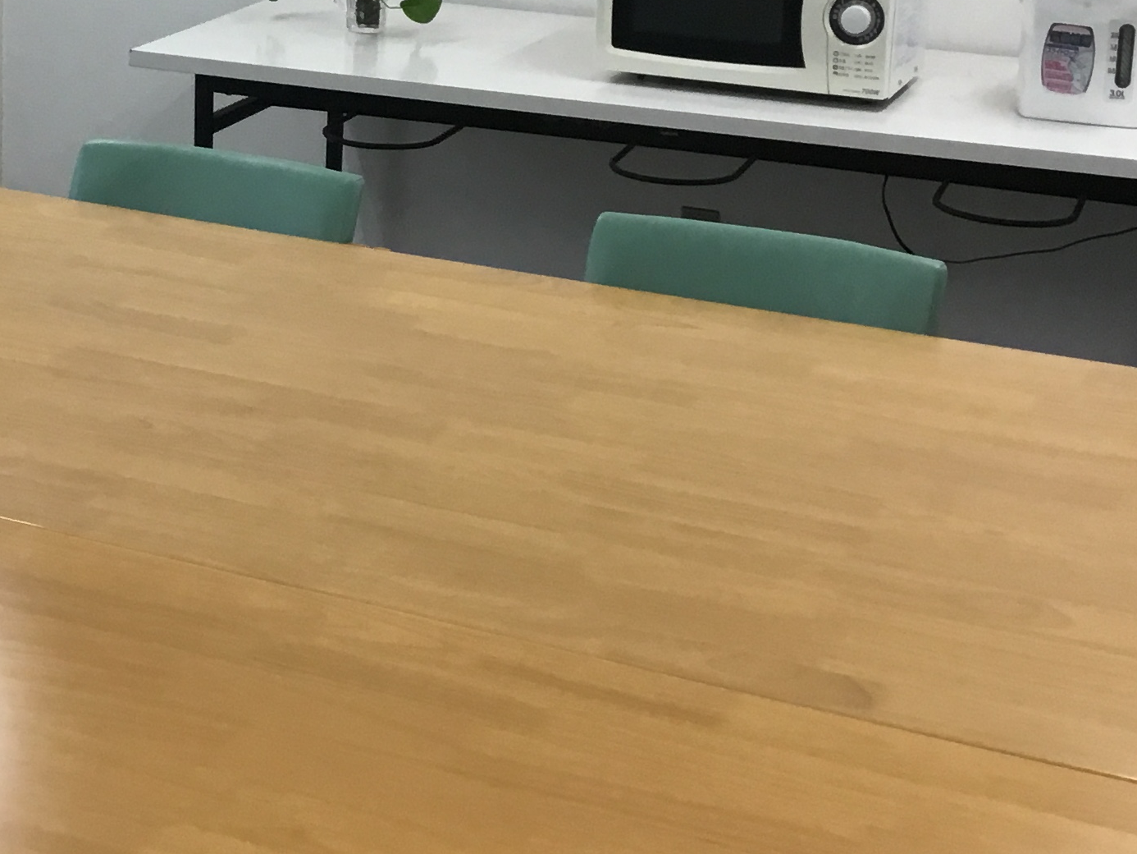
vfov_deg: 19.8
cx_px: 195
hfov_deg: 26.1
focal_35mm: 73
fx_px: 2398
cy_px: 73
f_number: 2.4
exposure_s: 1/30
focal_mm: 3.3
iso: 32
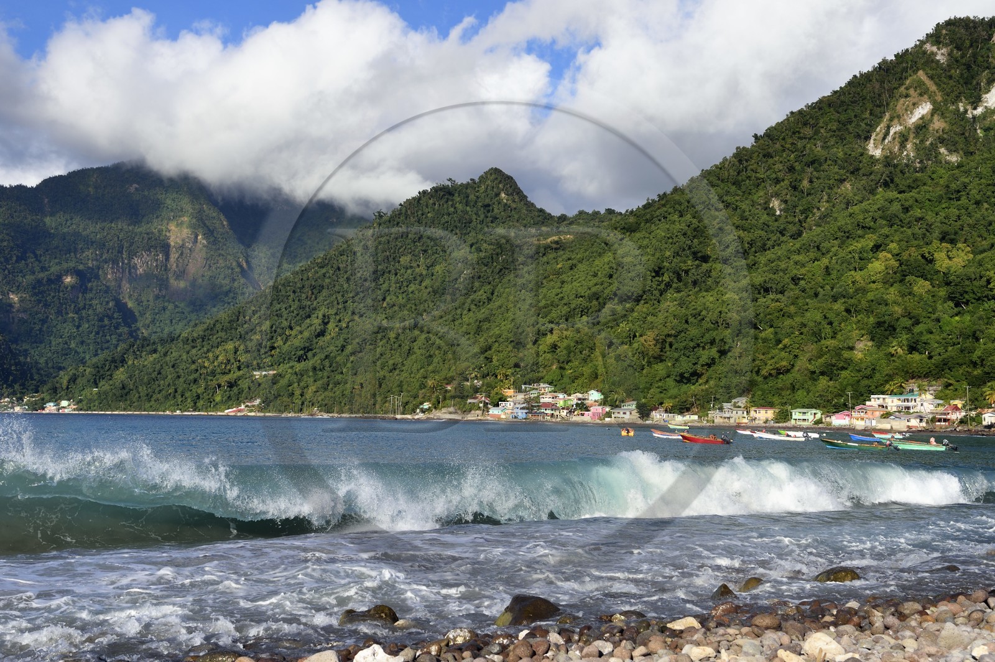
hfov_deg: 41.1
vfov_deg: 28.0
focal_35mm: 48
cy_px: 331
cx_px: 498
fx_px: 1326
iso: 200
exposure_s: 1/320
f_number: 13
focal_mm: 48
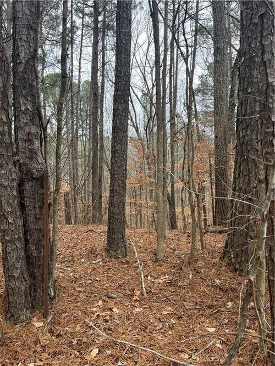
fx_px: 275
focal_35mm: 26
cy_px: 183
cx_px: 138
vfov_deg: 67.3
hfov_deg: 53.0
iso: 40
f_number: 1.6
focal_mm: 5.1
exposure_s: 1/240
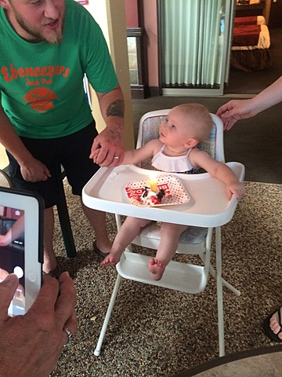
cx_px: 141
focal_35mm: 30
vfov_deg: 60.0
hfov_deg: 46.8
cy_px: 188
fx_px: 326
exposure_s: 1/24
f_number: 2.2
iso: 320
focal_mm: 4.12
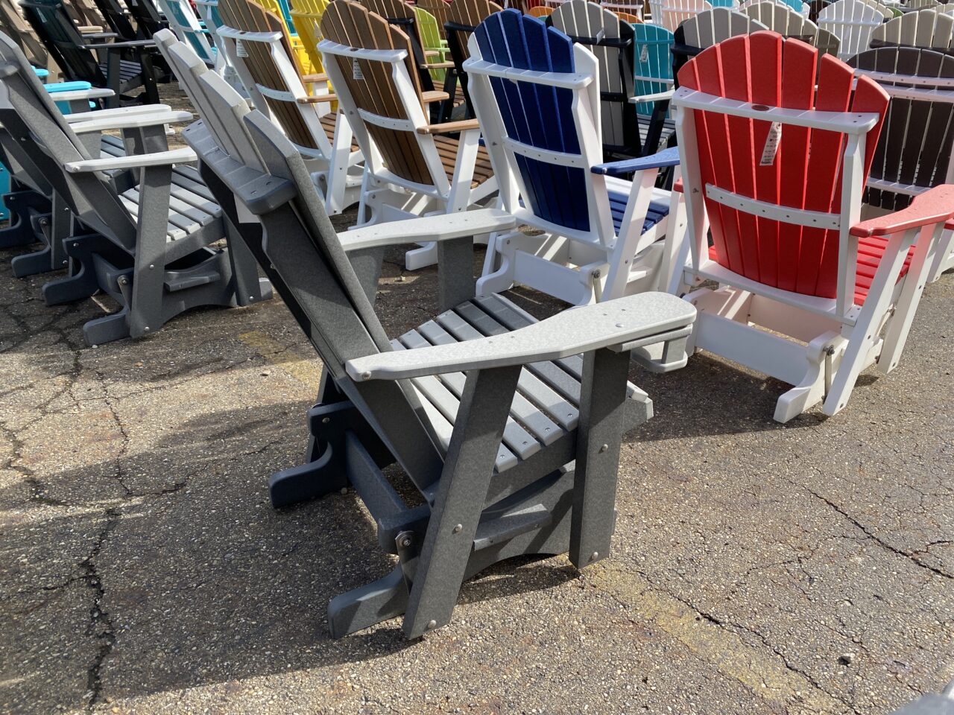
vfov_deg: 53.1
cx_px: 477
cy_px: 358
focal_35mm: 26
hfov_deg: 67.3
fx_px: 717
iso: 32
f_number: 1.8
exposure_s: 1/1124
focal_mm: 4.25
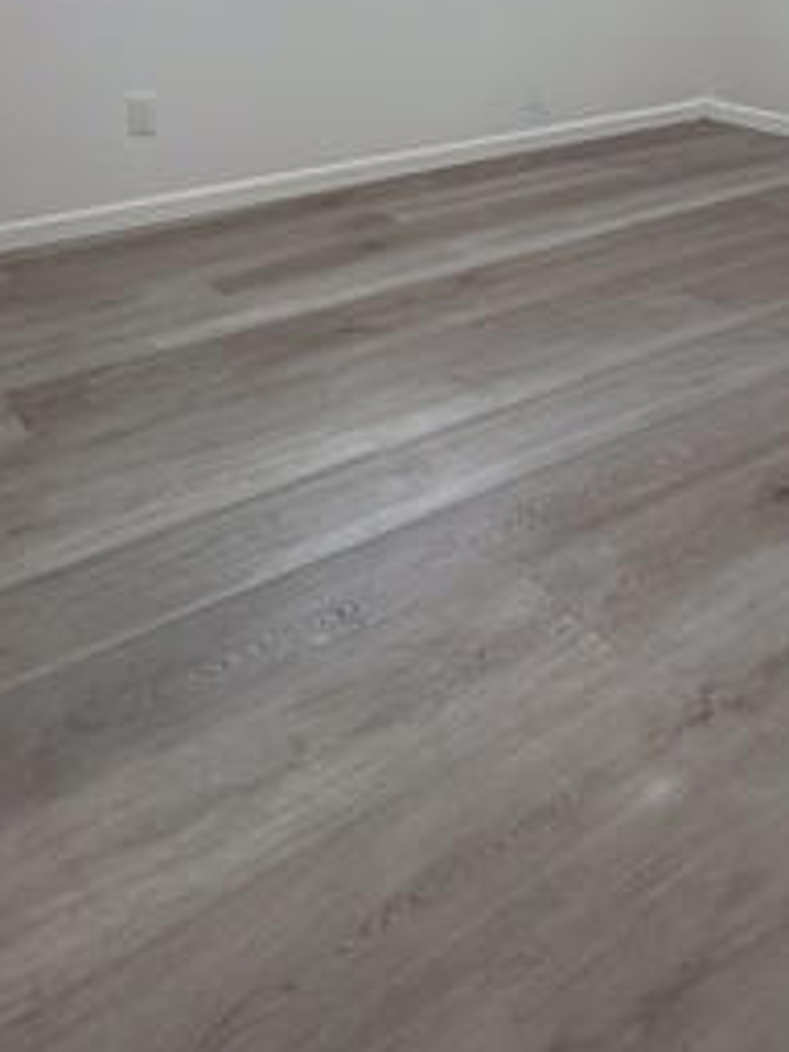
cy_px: -29
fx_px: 1064
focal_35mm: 35
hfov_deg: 40.6
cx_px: 452
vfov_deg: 43.9
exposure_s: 1/120
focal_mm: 2.22
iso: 160
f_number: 2.2
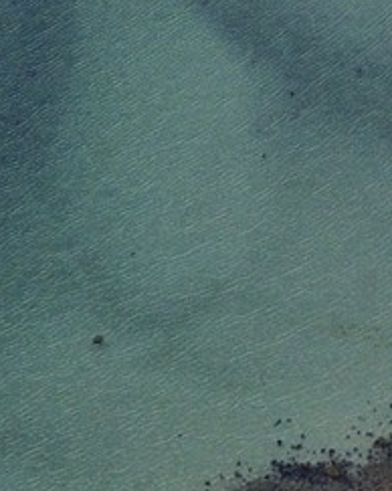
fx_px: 4937
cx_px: 582
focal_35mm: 340
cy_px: -830
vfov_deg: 5.4
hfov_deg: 4.5
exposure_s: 1/800
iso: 1000
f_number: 8
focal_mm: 55
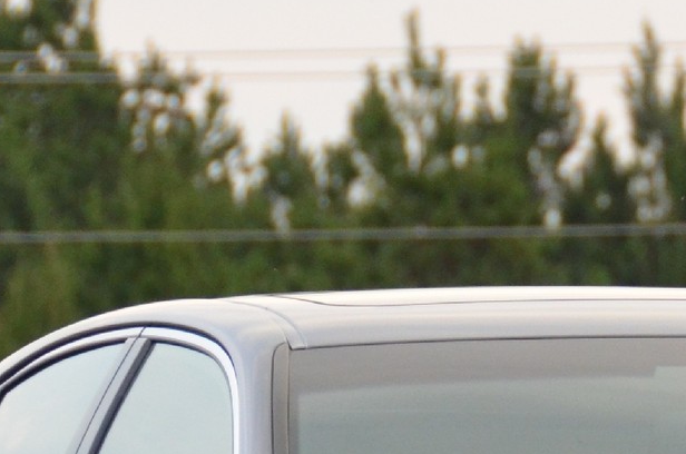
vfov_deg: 1.7
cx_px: 742
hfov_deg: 2.6
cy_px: 729
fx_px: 15061
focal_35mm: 792
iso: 1600
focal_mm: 130
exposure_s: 1/400
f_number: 5.6
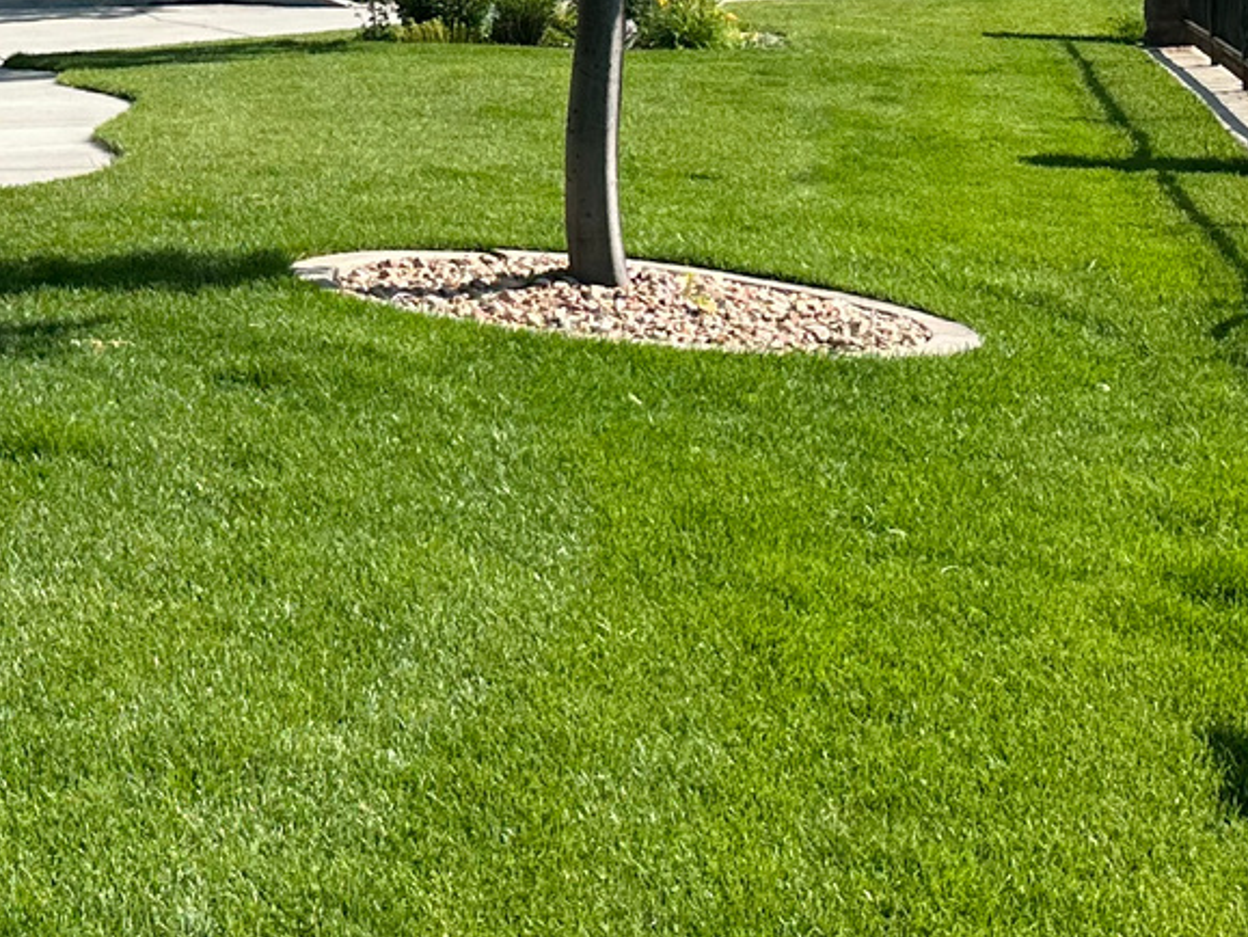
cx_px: -348
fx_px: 3066
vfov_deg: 17.3
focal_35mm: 85
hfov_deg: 21.0
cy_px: 216
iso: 80
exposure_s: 1/3058
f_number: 1.78
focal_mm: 6.86
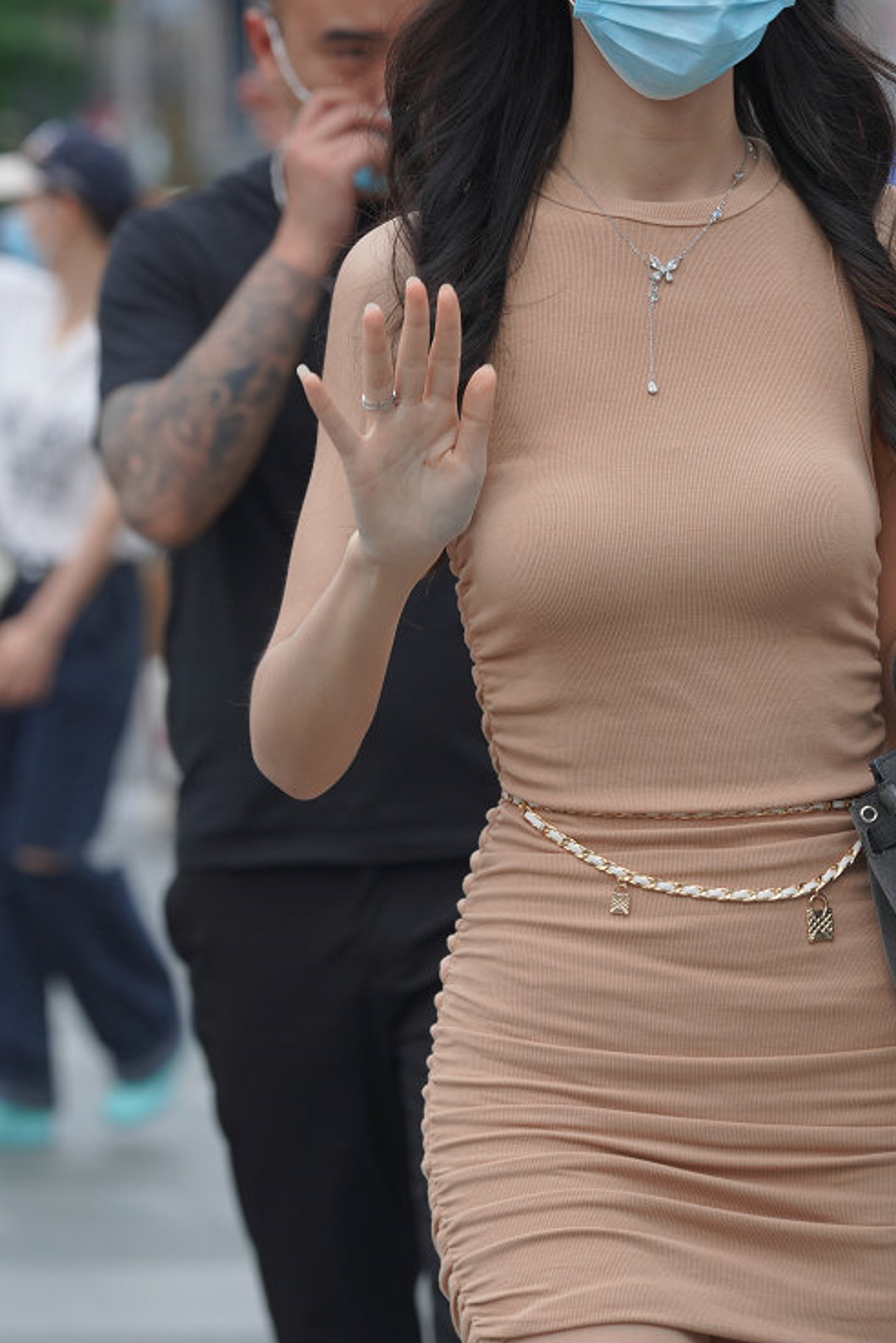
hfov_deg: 5.6
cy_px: 630
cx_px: 532
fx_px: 9221
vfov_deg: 8.3
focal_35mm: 247
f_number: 5.6
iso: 400
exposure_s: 1/640
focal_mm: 135
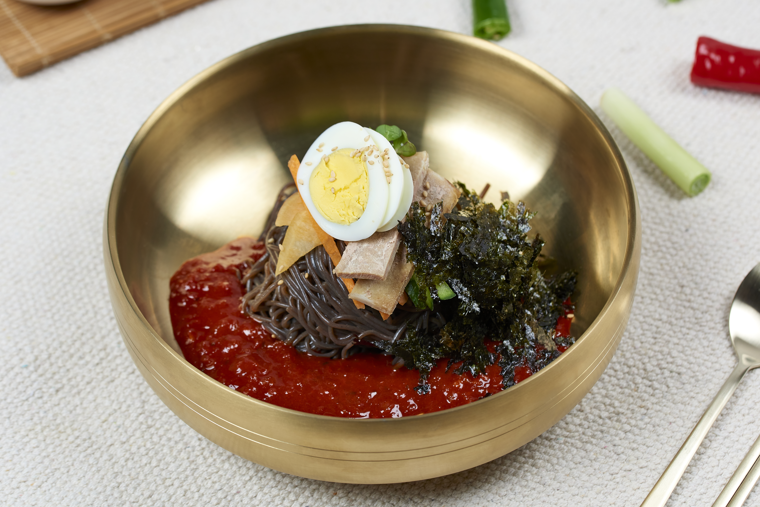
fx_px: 1900
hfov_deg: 22.6
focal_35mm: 90
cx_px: 380
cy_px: 254
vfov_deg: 15.2
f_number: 6.3
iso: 250
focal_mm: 90
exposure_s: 1/160
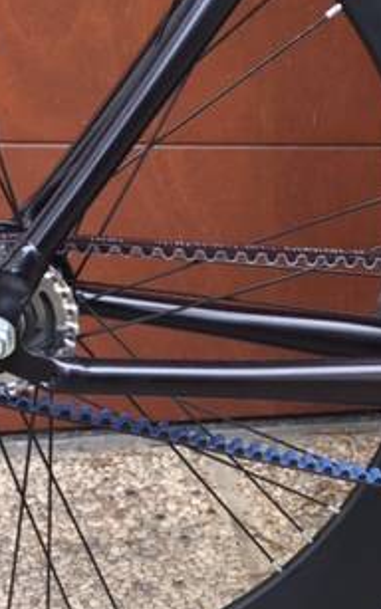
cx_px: 361
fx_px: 1063
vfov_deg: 31.6
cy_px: 436
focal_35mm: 64
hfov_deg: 19.8
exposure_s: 1/33
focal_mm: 4.15
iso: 40
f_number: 2.2
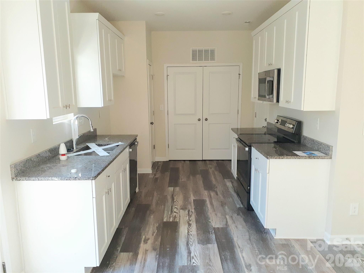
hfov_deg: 65.3
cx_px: 182
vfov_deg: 51.4
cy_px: 136
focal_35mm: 27
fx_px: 284
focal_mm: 3.6
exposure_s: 1/60.2
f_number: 1.9
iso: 125
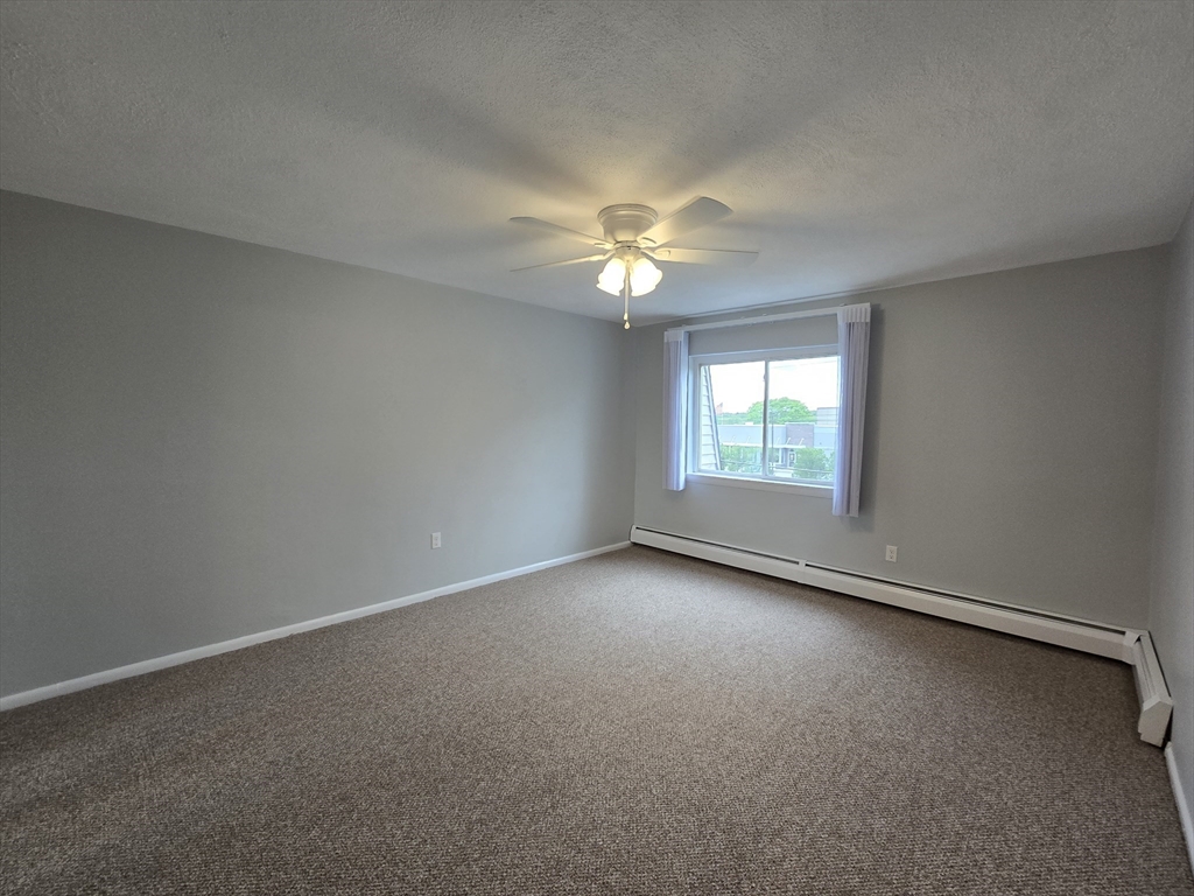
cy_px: 448
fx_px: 448
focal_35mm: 13
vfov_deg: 89.9
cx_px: 597
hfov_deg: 106.2
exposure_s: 1/60
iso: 80
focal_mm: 2.2
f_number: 2.2
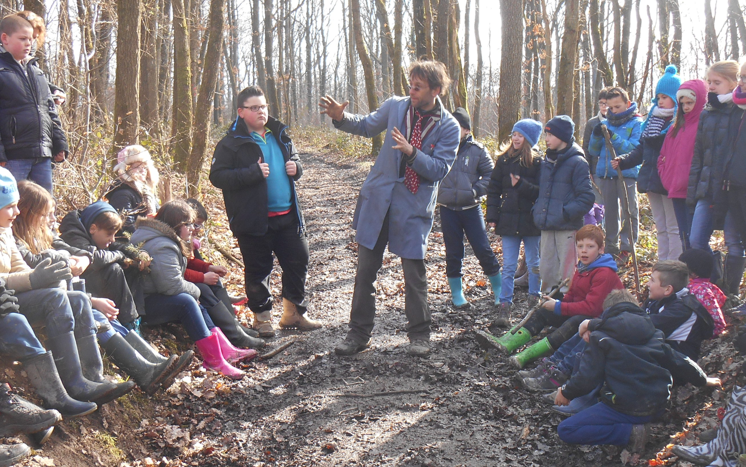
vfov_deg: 24.9
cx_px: 384
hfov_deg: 38.9
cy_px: 253
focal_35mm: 52
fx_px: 1057
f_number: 3.7
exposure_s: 1/50
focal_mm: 6.3
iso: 80
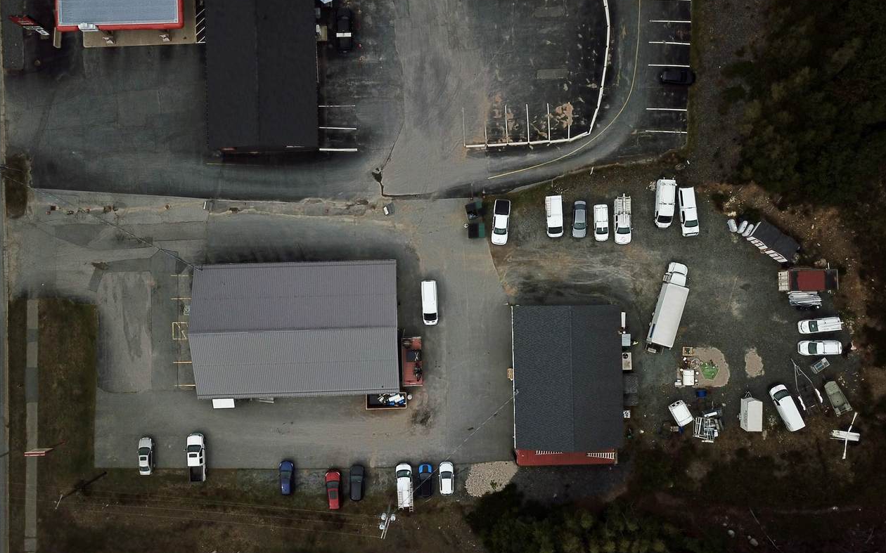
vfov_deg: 44.5
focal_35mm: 28
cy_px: 282
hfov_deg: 66.5
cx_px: 439
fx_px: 676
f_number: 2.2
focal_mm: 4.7
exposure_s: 1/3521
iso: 100
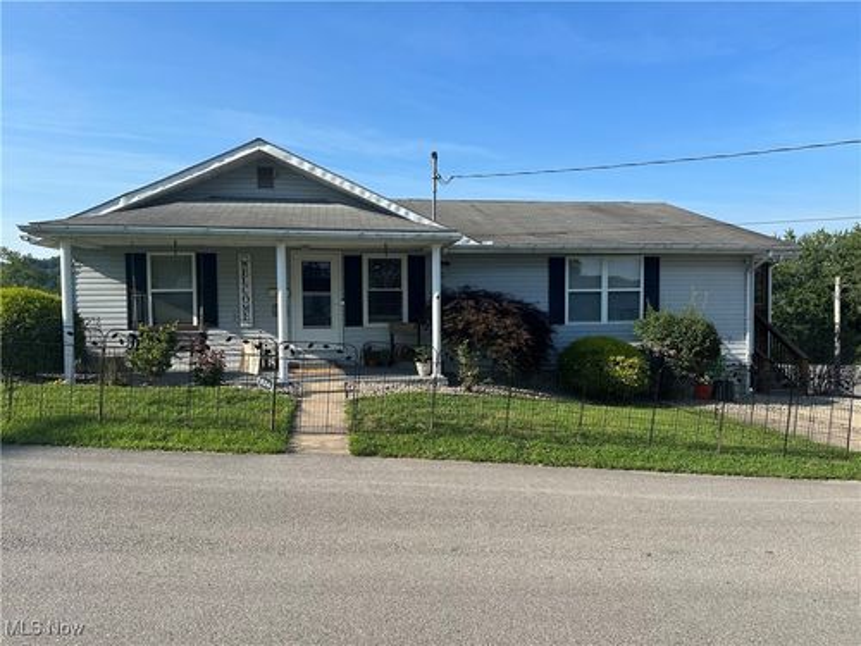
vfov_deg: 56.8
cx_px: 430
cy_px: 323
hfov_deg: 71.6
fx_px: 597
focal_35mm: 24
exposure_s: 1/3058
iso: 80
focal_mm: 6.86
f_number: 1.78
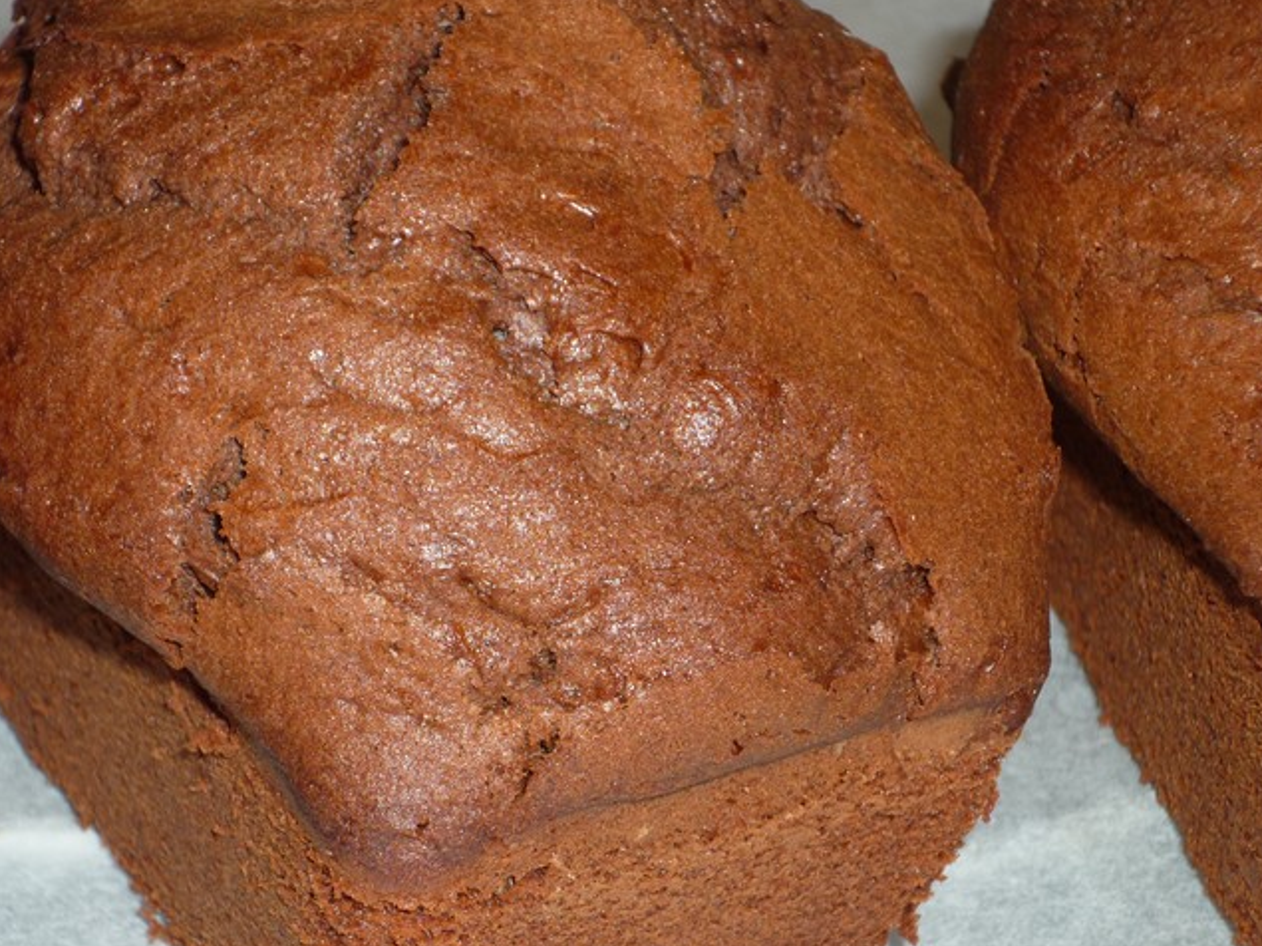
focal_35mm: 126
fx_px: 4593
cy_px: 517
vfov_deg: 11.8
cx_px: 525
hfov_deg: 15.6
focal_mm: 17.5
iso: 100
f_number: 5.7
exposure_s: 1/50
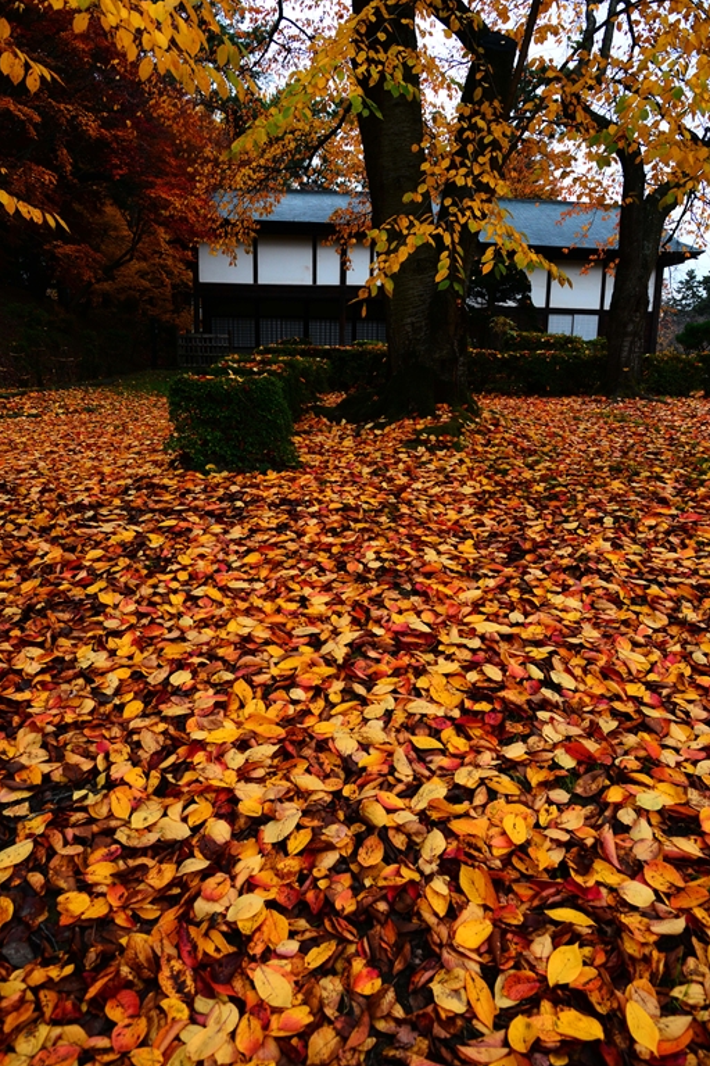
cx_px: 351
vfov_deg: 71.5
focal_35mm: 25
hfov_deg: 51.3
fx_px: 740
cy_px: 548
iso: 800
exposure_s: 1/200
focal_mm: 24
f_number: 7.1
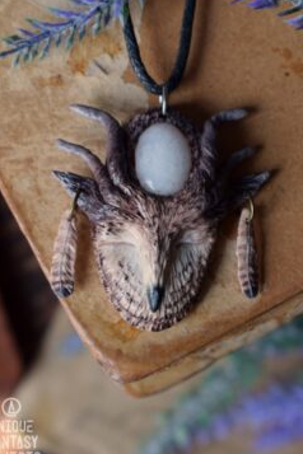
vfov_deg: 22.0
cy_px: 220
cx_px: 147
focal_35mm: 93
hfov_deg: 14.8
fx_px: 1168
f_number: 6.3
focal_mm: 55
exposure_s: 1/160
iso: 400
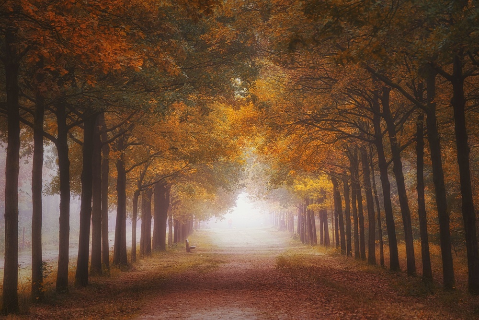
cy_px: 160
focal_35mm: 157
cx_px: 240
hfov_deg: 13.1
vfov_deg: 8.7
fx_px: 2089
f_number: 7.1
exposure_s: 1/30
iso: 640
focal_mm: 157
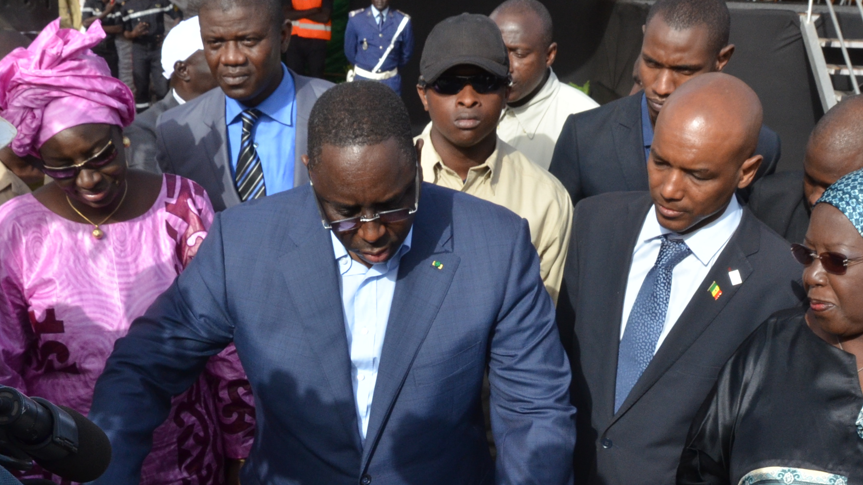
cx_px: 306
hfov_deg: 41.7
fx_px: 1121
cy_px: 415
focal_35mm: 49
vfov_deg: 23.9
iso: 800
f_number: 13
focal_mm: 18
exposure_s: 1/640
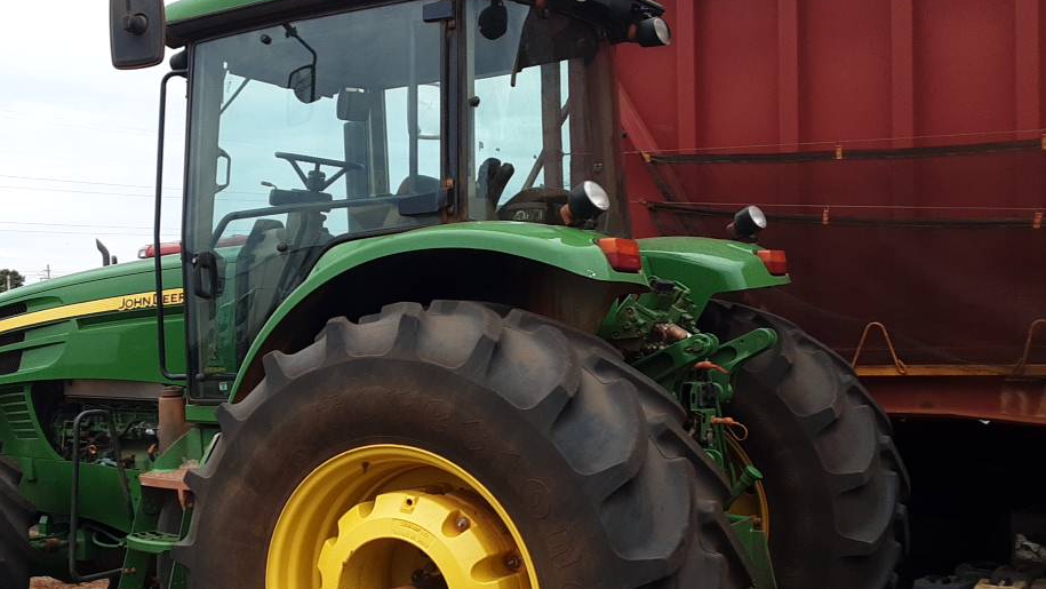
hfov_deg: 41.9
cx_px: 292
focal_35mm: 48
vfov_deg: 24.8
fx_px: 1332
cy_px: 399
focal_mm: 2.9
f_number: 1.9
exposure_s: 1/751
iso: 40
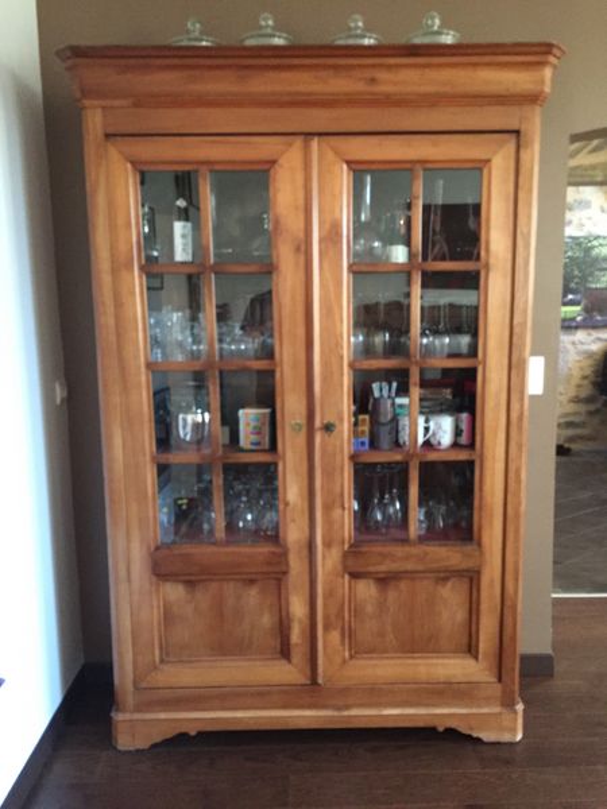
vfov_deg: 61.7
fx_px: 678
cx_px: 304
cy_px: 404
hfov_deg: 48.2
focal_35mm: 29
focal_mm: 4.15
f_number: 2.2
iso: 320
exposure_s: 1/25
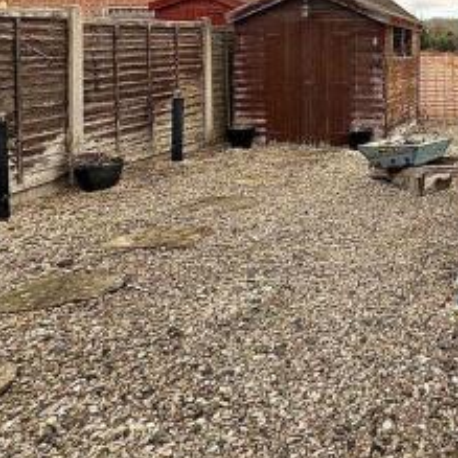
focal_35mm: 33
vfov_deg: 44.8
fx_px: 494
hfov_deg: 39.2
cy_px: 39
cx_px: 522
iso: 40
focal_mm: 2.22
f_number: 2.2
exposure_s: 1/298
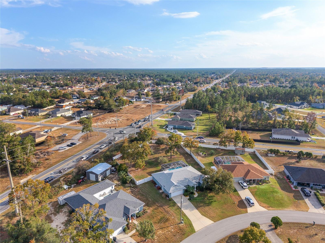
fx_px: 225
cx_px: 162
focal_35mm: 24
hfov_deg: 71.6
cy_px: 122
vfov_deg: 56.8
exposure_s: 1/3200
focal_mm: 8.67
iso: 310
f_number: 1.8
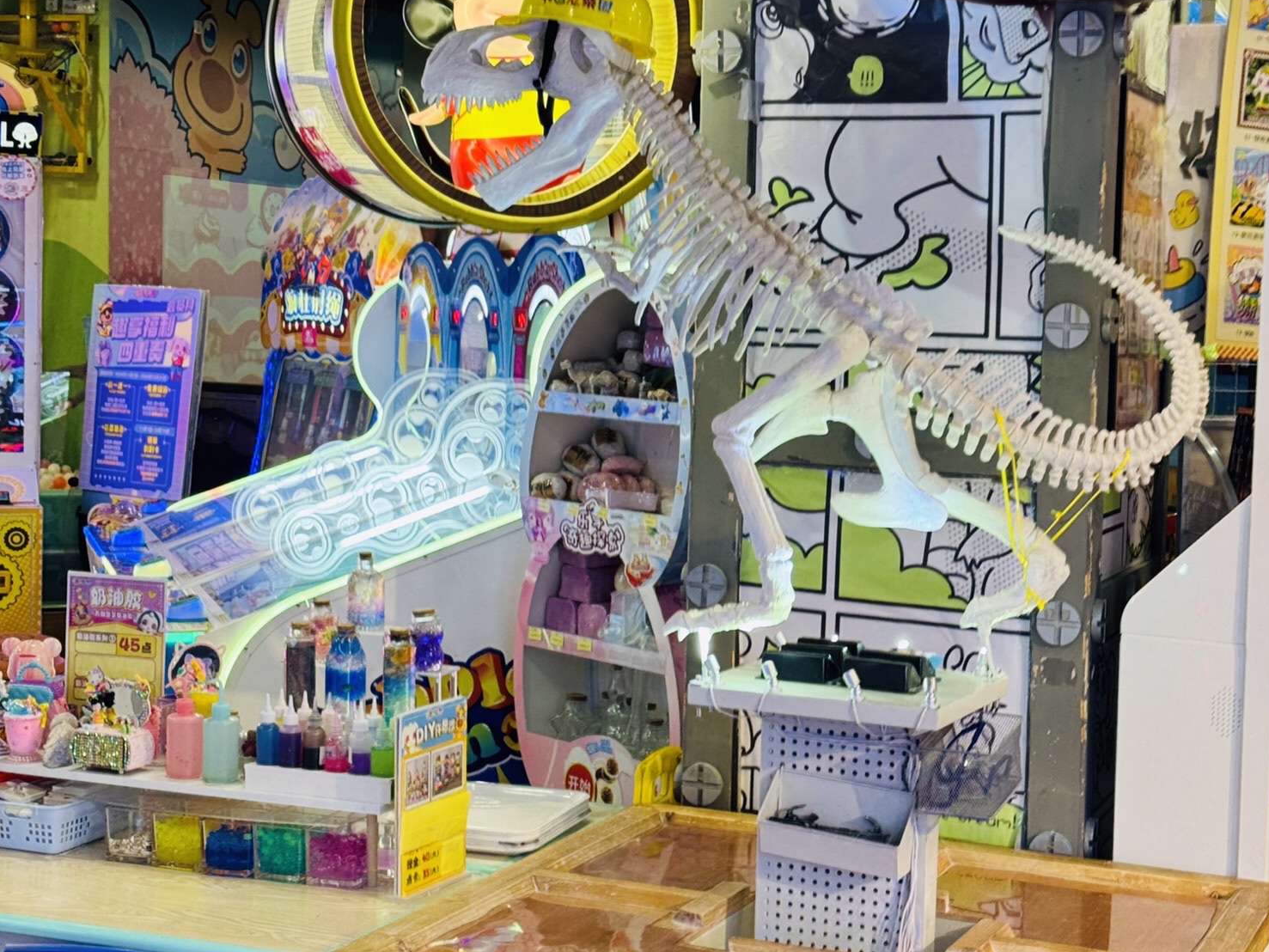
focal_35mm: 65
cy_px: 424
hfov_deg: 29.8
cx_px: 644
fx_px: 2383
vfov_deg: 22.6
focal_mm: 6.76
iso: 80
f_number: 1.78
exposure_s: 1/50
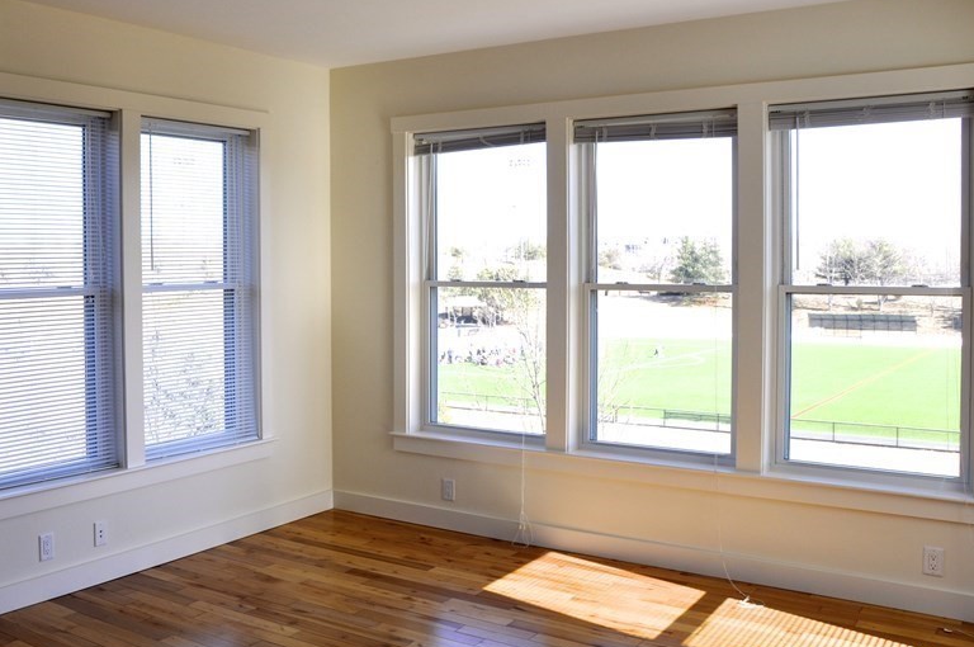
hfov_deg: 52.3
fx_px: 973
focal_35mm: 36
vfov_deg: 36.7
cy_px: 282
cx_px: 335
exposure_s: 1/60
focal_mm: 18
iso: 160
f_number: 8
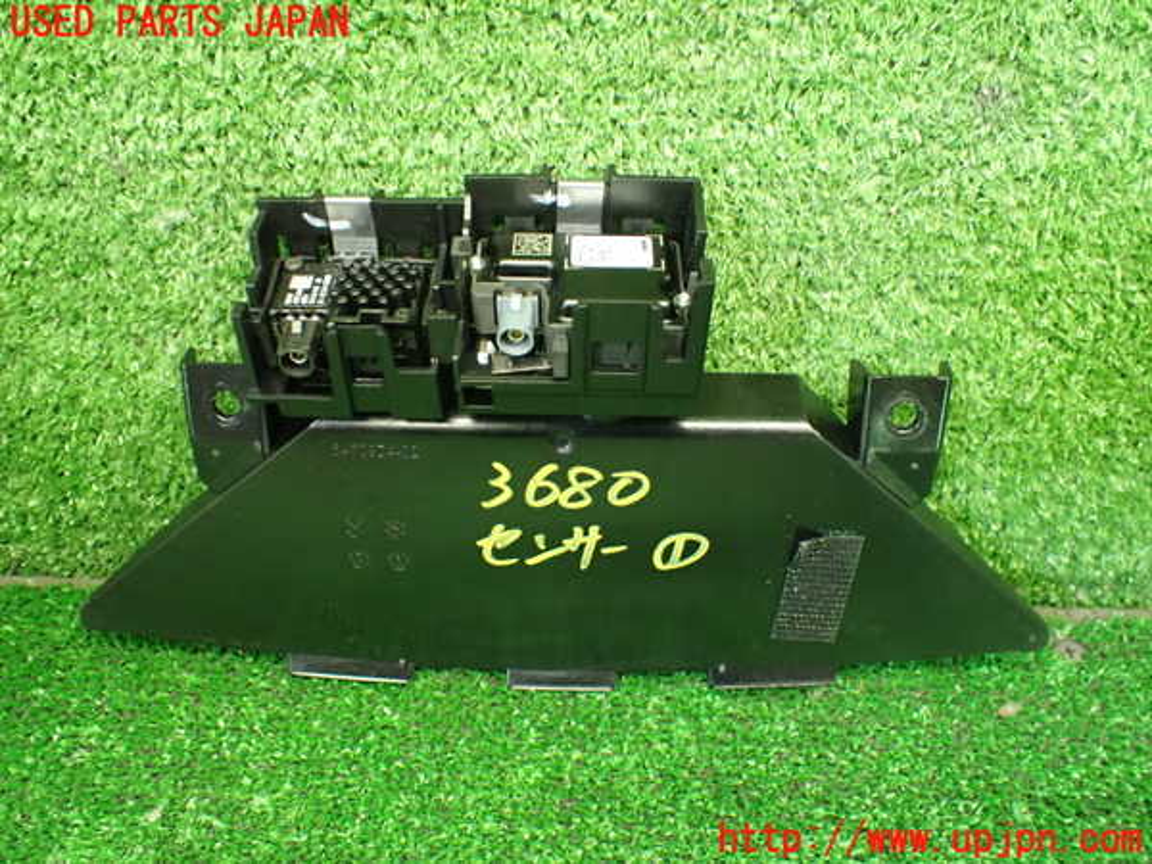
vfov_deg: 46.8
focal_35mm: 30
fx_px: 998
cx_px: 576
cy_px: 432
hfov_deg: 60.0
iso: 800
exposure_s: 1/50
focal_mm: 5.4
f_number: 2.3
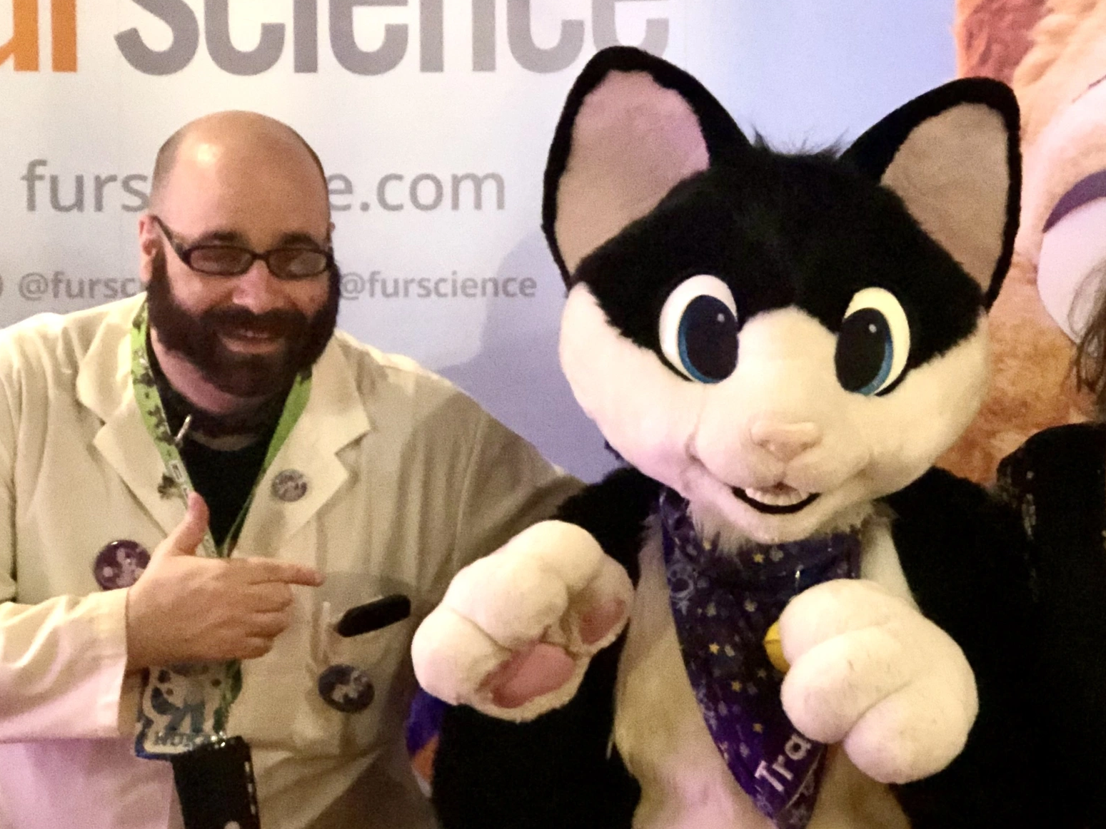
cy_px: 387
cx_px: 747
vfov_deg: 16.6
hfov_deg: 21.9
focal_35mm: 89
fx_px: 2844
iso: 1250
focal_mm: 6.6
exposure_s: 1/33
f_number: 2.8
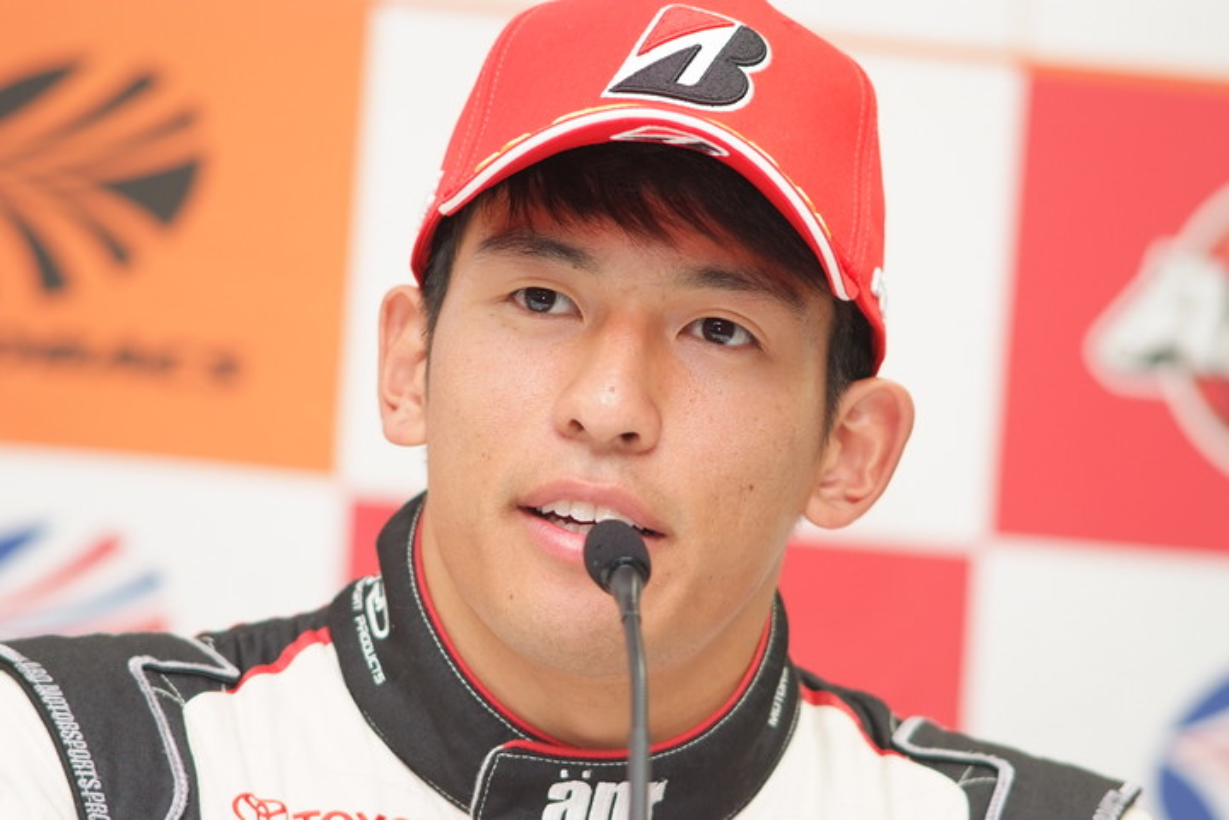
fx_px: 9217
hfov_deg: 7.6
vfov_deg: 5.1
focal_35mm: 270
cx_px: 614
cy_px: 410
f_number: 2.8
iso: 400
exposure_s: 1/125
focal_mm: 180
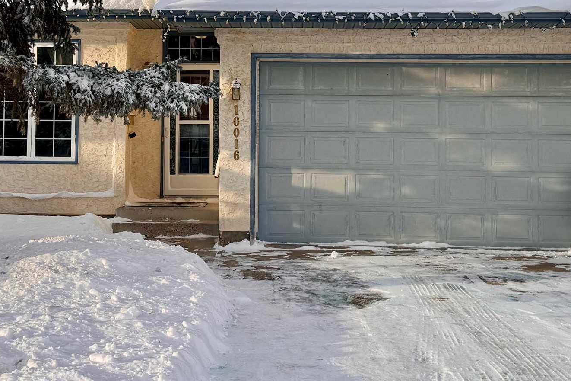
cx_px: 252
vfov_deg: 23.1
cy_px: 90
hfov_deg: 34.4
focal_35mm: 58
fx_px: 920
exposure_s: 1/4608
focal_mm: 6.76
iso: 80
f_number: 1.78
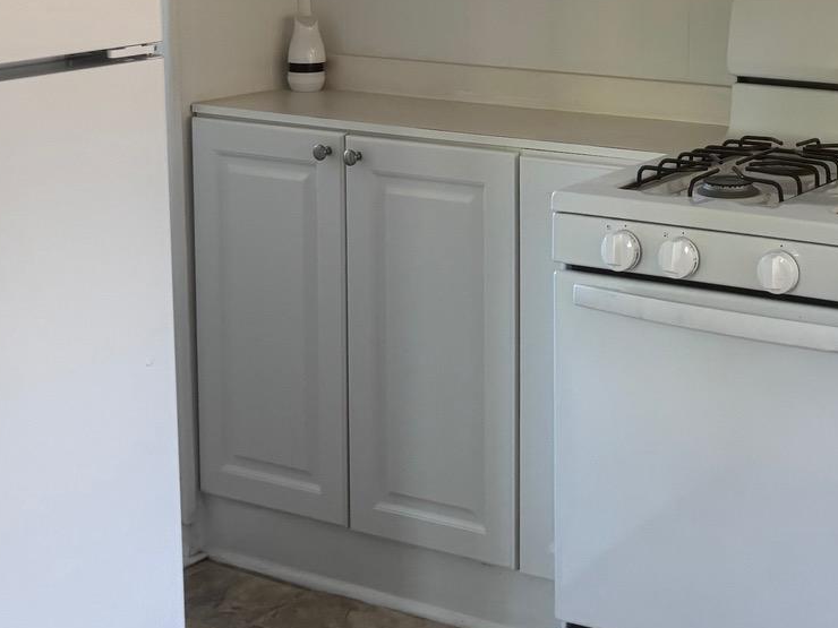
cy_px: 38
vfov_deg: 20.0
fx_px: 1743
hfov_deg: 26.2
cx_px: 744
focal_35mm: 72
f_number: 1.6
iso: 125
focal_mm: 5.96
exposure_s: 1/60
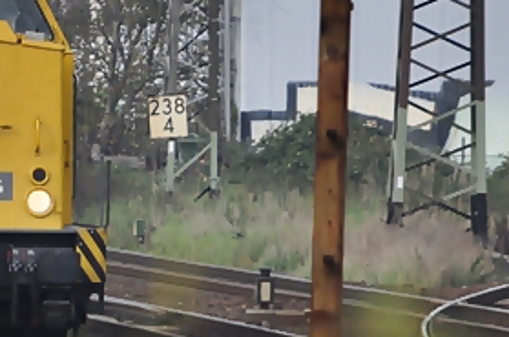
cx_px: -31
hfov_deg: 1.9
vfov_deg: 1.2
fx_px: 15554
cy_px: 86
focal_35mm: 1102
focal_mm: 200
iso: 400
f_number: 8
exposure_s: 1/640
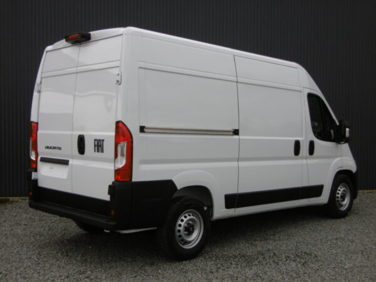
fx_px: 467
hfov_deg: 43.9
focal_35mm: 43
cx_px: 188
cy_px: 141
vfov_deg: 33.6
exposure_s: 1/80
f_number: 3.8
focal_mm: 7.7
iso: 100
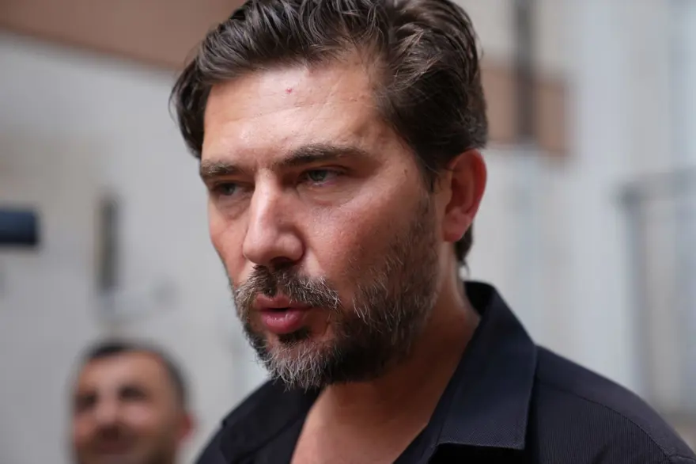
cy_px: 232
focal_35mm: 70
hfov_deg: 28.9
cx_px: 348
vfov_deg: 19.4
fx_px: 1353
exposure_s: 1/640
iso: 160
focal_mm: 70
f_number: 2.8
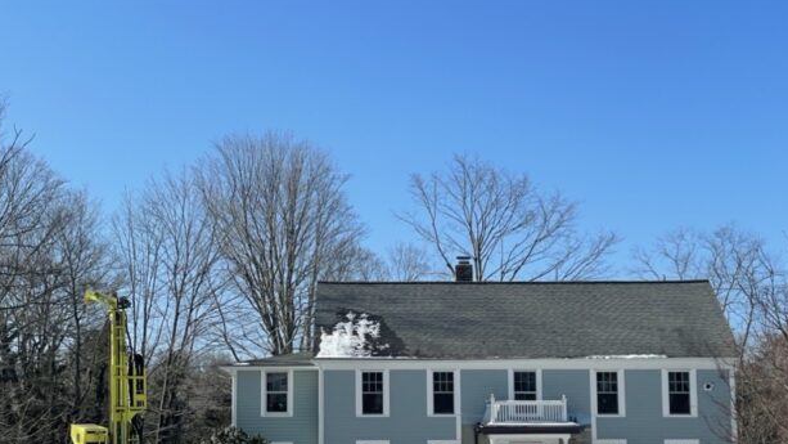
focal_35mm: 71
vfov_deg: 17.0
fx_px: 1484
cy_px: 304
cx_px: 381
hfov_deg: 29.7
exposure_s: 1/2283
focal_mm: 6
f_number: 2
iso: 25
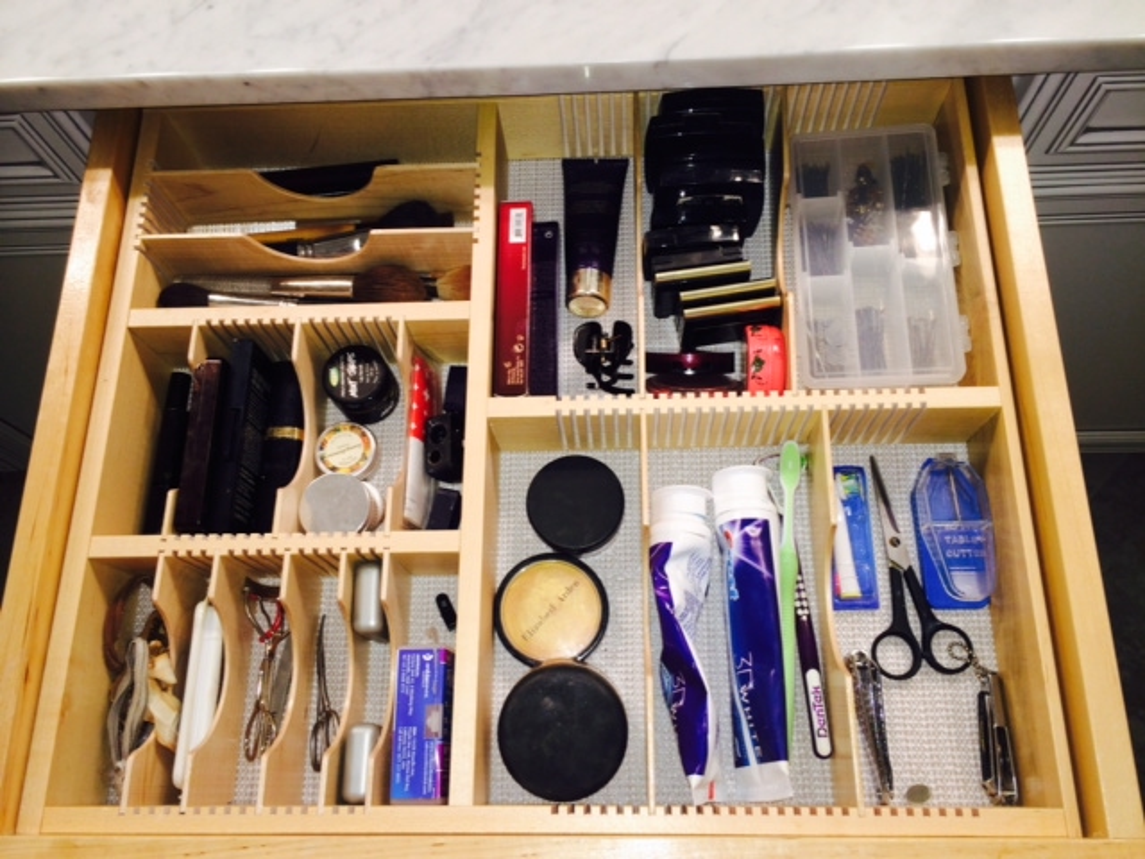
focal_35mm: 30
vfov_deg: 46.8
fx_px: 992
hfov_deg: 60.0
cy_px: 430
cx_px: 572
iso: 32
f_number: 2.2
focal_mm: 4.12
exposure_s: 1/37
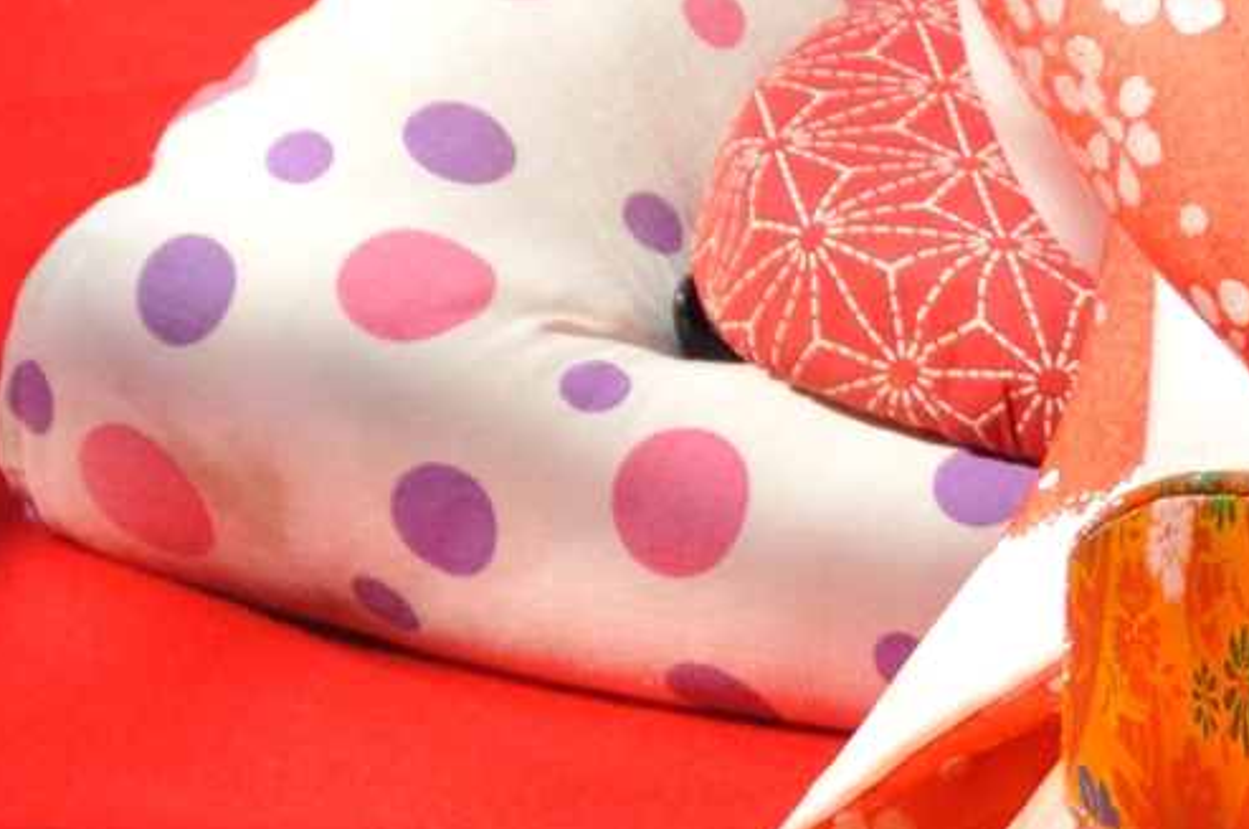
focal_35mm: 682
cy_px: -228
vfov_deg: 2.0
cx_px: 2518
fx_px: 23623
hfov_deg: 3.0
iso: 200
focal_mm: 112
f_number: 5.3
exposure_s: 1/2000
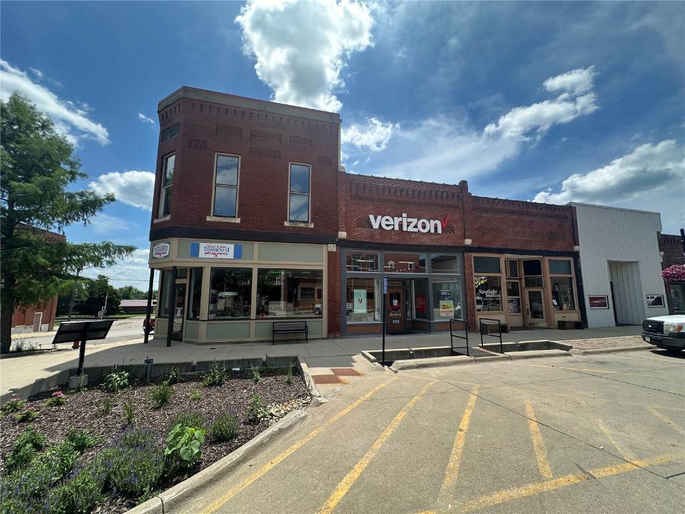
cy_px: 257
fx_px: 277
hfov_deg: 102.1
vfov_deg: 85.7
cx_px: 342
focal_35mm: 14
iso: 40
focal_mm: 2.22
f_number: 2.2
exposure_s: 1/1195
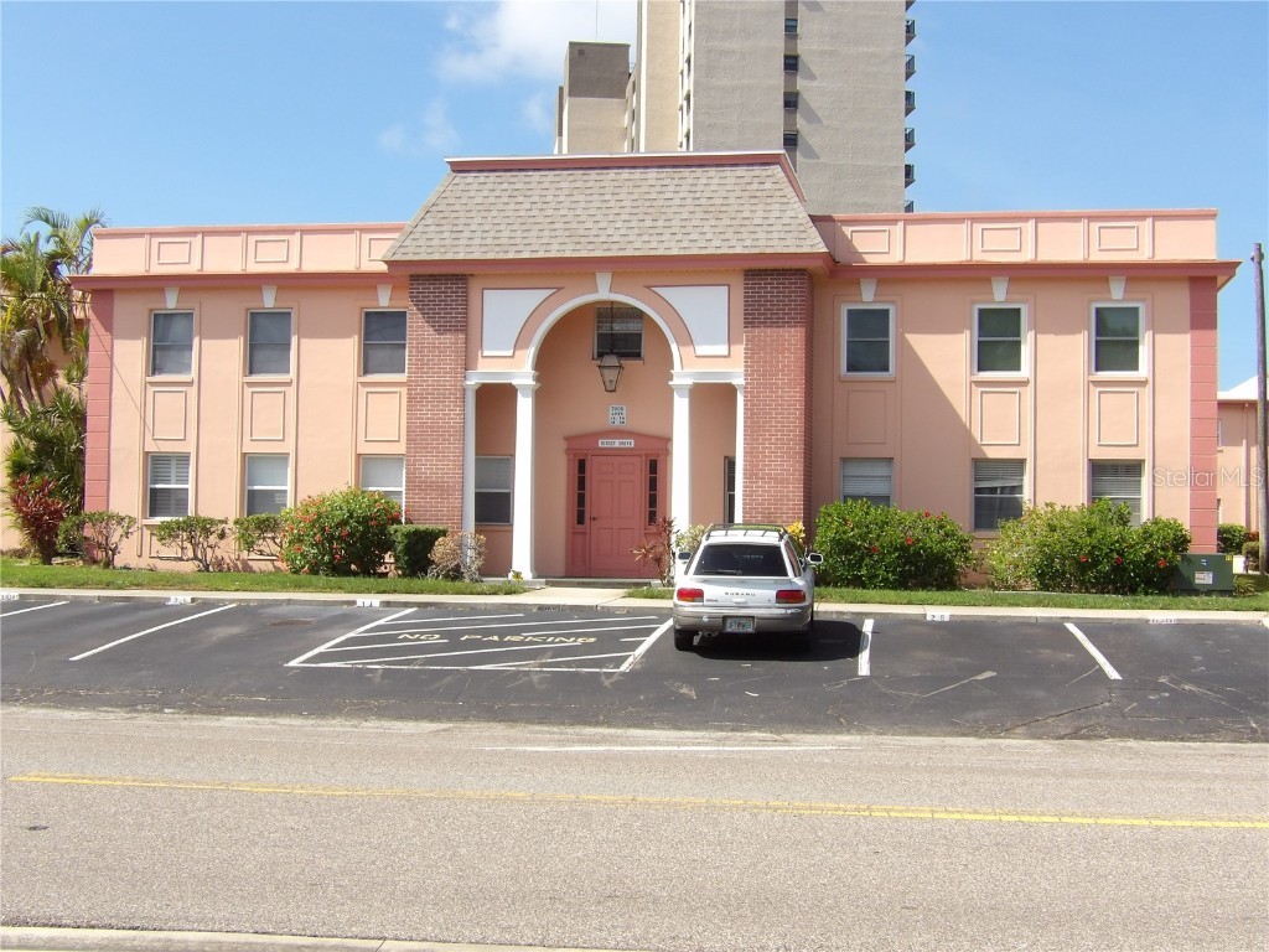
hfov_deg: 41.2
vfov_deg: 31.5
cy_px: 476
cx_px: 634
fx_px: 1686
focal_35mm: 46
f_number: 7.6
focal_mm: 8.2
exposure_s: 1/164
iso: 100
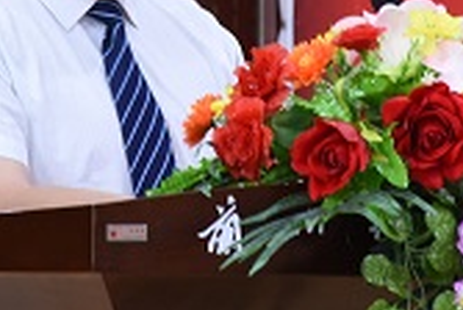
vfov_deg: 2.2
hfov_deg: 3.3
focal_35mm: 627
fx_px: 8078
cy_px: 29
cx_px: 261
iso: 1000
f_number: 10
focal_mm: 140
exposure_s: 1/13
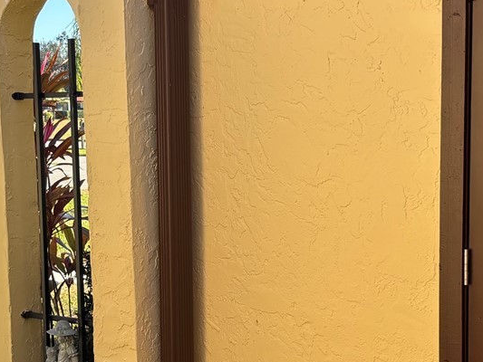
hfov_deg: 25.0
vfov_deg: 18.8
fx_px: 1089
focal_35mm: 78
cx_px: 228
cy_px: 252
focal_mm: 5.96
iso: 50
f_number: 1.6
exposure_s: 1/1047
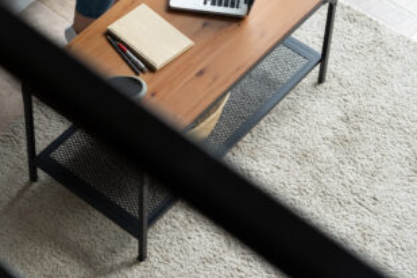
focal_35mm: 124
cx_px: 155
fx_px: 1436
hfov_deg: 16.5
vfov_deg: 10.9
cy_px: -19
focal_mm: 55
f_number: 5
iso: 80
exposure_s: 1/50
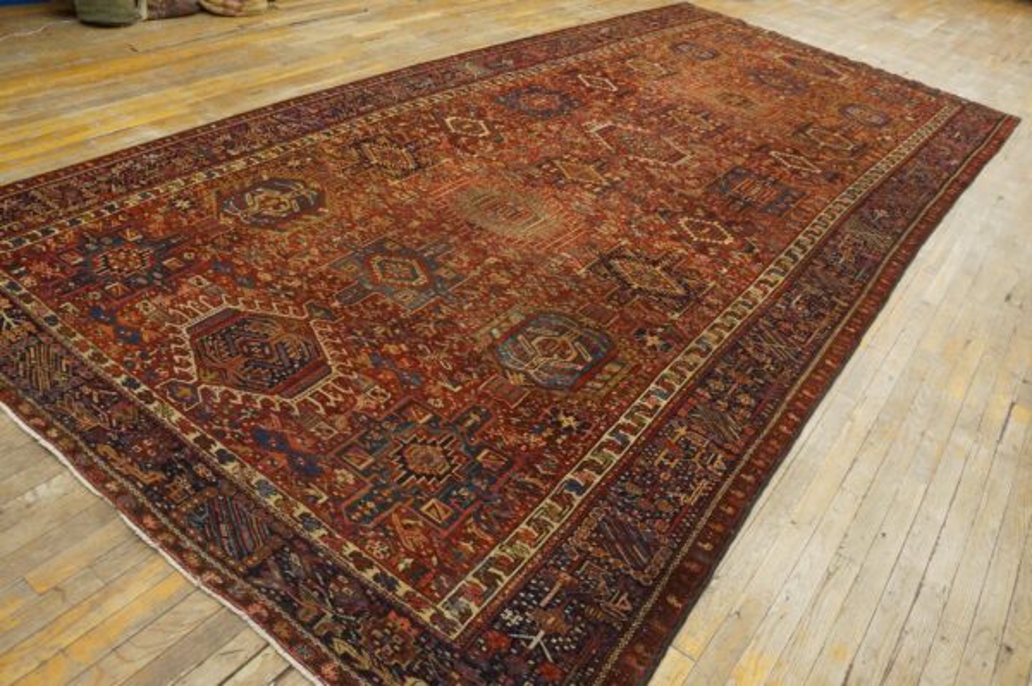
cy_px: 343
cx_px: 516
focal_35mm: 27
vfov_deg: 47.9
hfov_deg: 67.4
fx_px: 773
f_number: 4
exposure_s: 1/60
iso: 1600
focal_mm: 18
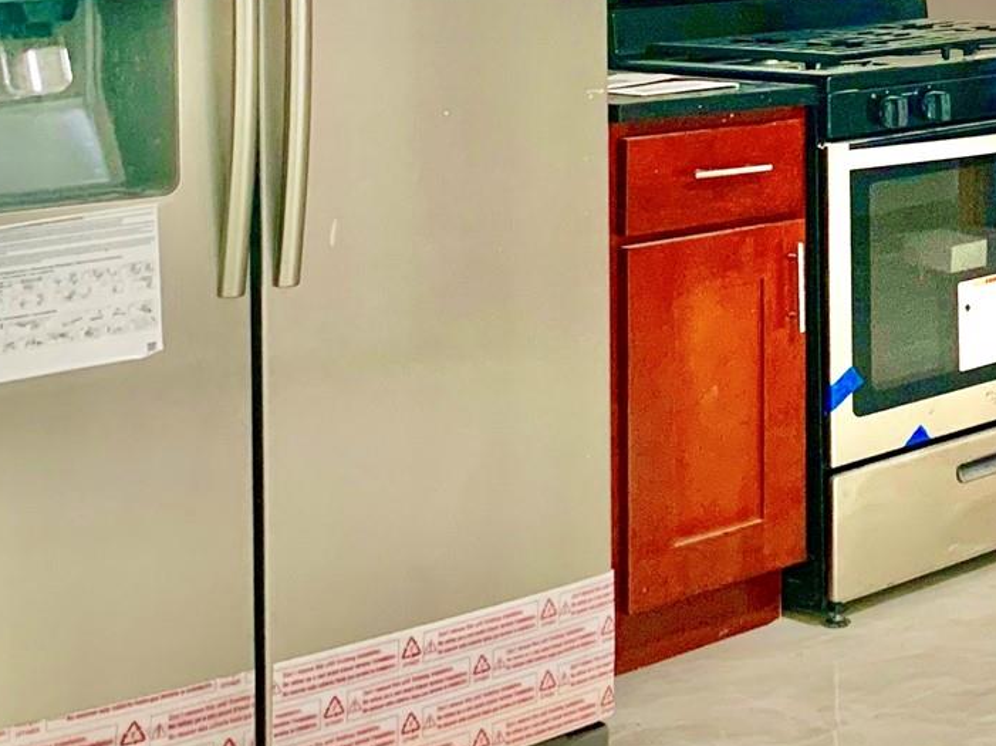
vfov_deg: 19.2
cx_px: 1367
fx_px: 2186
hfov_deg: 22.4
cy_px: 162
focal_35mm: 76
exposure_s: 1/60
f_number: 1.8
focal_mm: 4.25
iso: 125
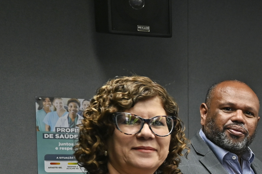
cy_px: 209
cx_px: 421
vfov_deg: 16.0
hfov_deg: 20.3
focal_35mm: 82
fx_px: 596
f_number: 4
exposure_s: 1/160
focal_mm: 24
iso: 800
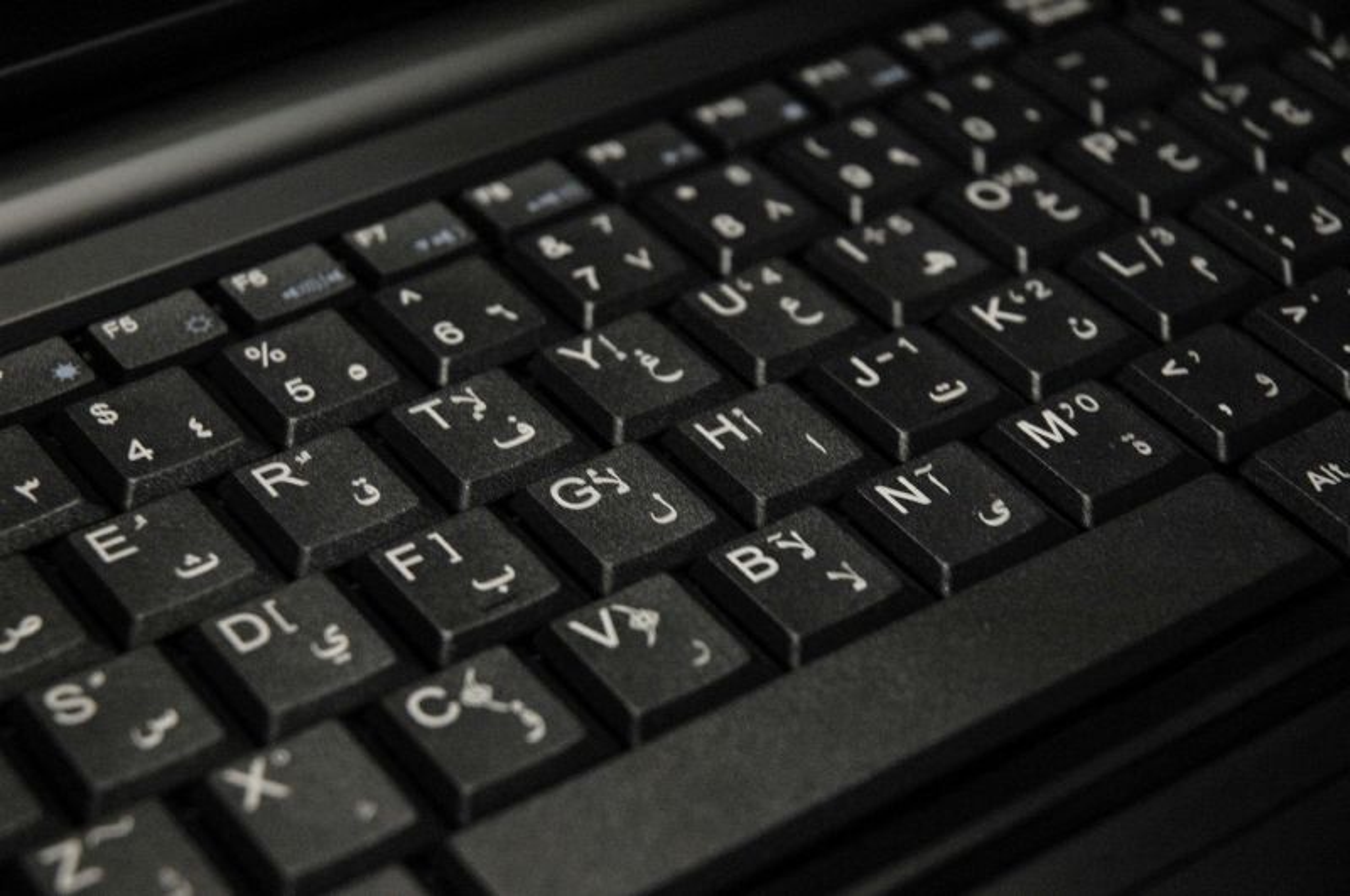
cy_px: 448
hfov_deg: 19.5
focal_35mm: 105
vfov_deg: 13.0
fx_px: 3932
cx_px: 675
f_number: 5.6
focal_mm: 70
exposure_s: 1/40
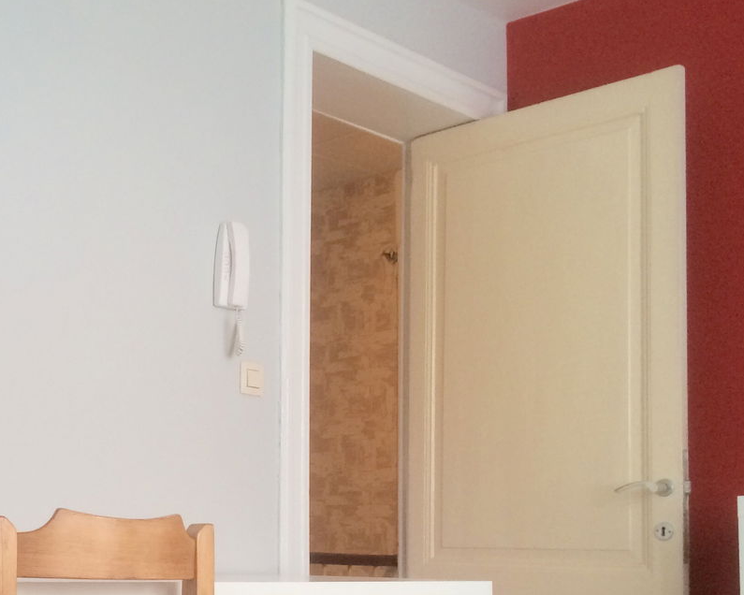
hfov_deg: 30.9
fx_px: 1255
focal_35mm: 57
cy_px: 476
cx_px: 24
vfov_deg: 26.2
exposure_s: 1/33
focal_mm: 4.15
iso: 64
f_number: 2.2
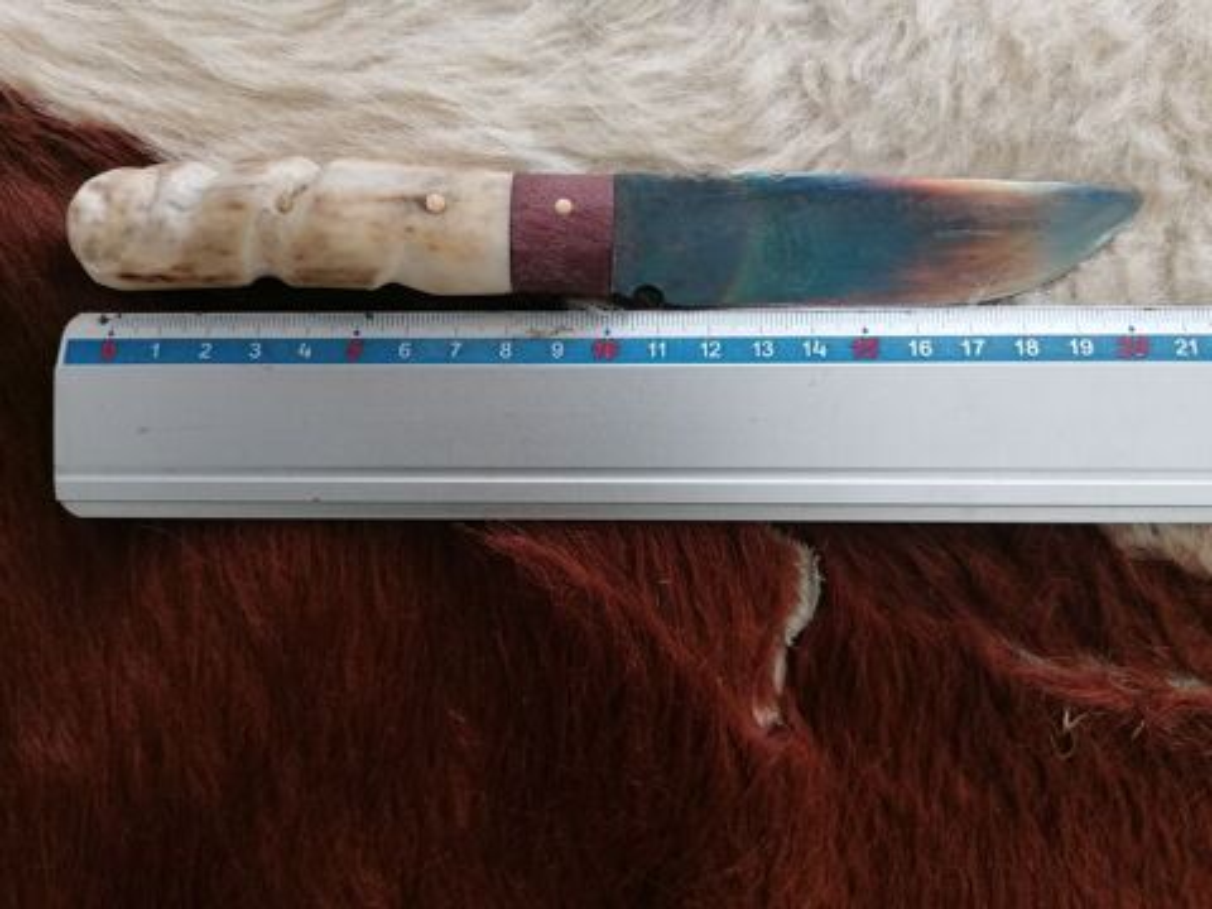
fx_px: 945
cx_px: 606
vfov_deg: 51.4
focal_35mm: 27
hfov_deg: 65.3
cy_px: 454
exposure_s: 1/100
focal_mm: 4.75
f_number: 1.8
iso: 160
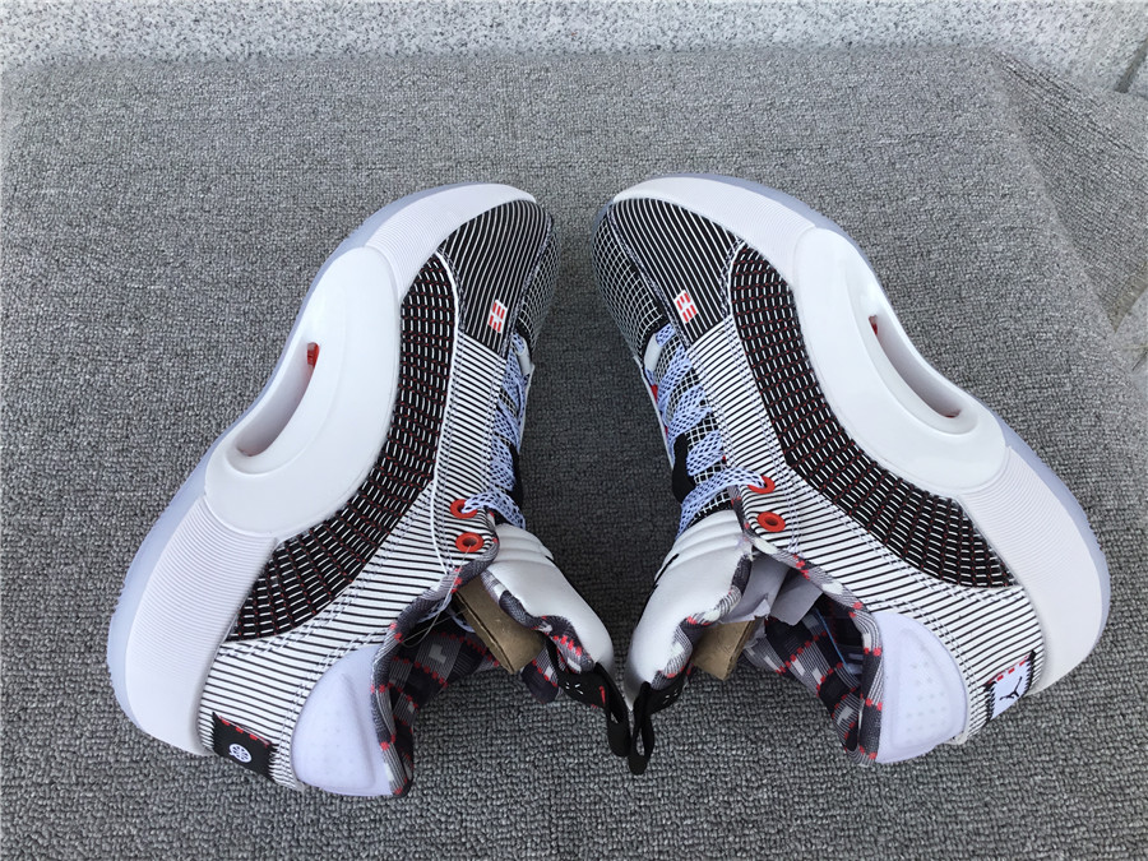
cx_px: 574
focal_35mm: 31
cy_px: 430
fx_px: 1028
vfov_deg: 45.4
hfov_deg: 58.4
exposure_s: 1/416
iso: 25
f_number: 2.4
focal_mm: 3.3
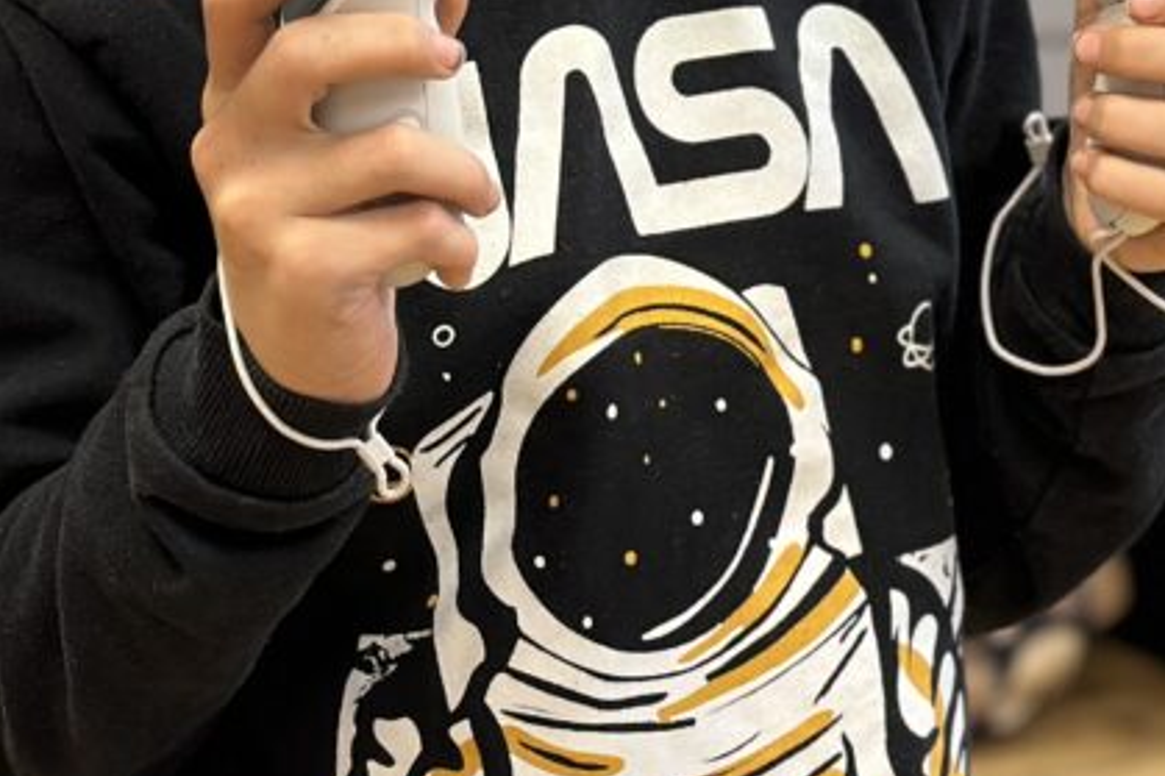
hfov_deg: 16.8
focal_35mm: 122
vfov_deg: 11.0
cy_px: -117
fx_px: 3946
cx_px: 665
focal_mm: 6.86
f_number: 1.78
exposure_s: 1/100
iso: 200
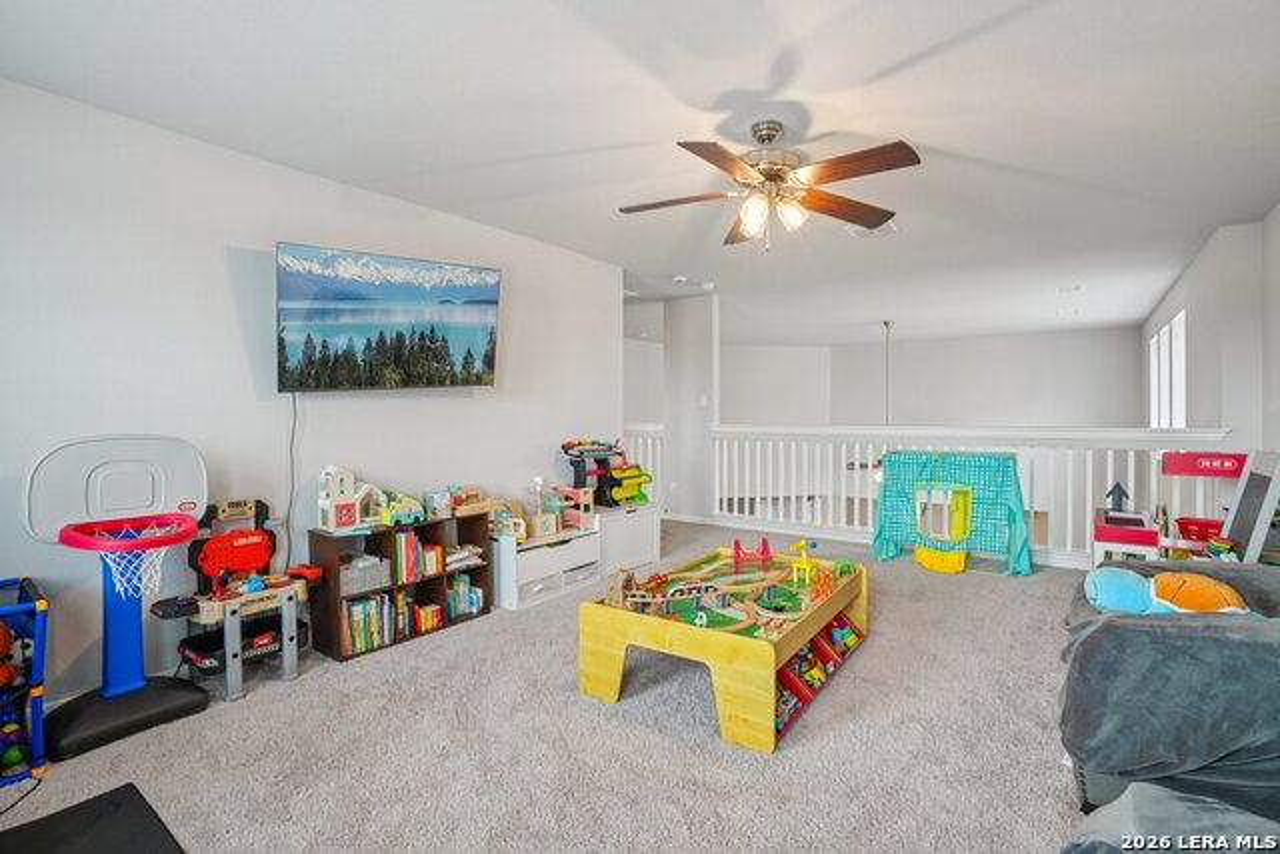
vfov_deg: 73.8
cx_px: 640
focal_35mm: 16
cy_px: 427
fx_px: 569
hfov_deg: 96.7
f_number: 8
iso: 400
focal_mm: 16
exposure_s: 1/10
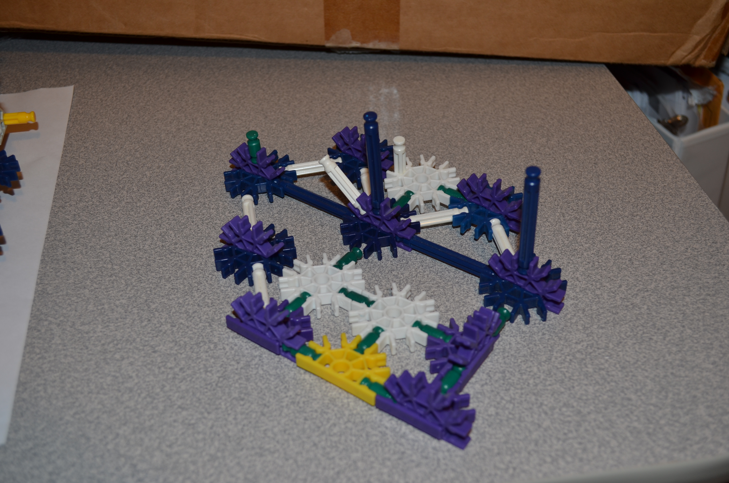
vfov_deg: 34.1
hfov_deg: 49.6
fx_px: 788
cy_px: 242
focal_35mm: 39
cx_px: 364
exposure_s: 1/30
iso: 200
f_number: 5.6
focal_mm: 26
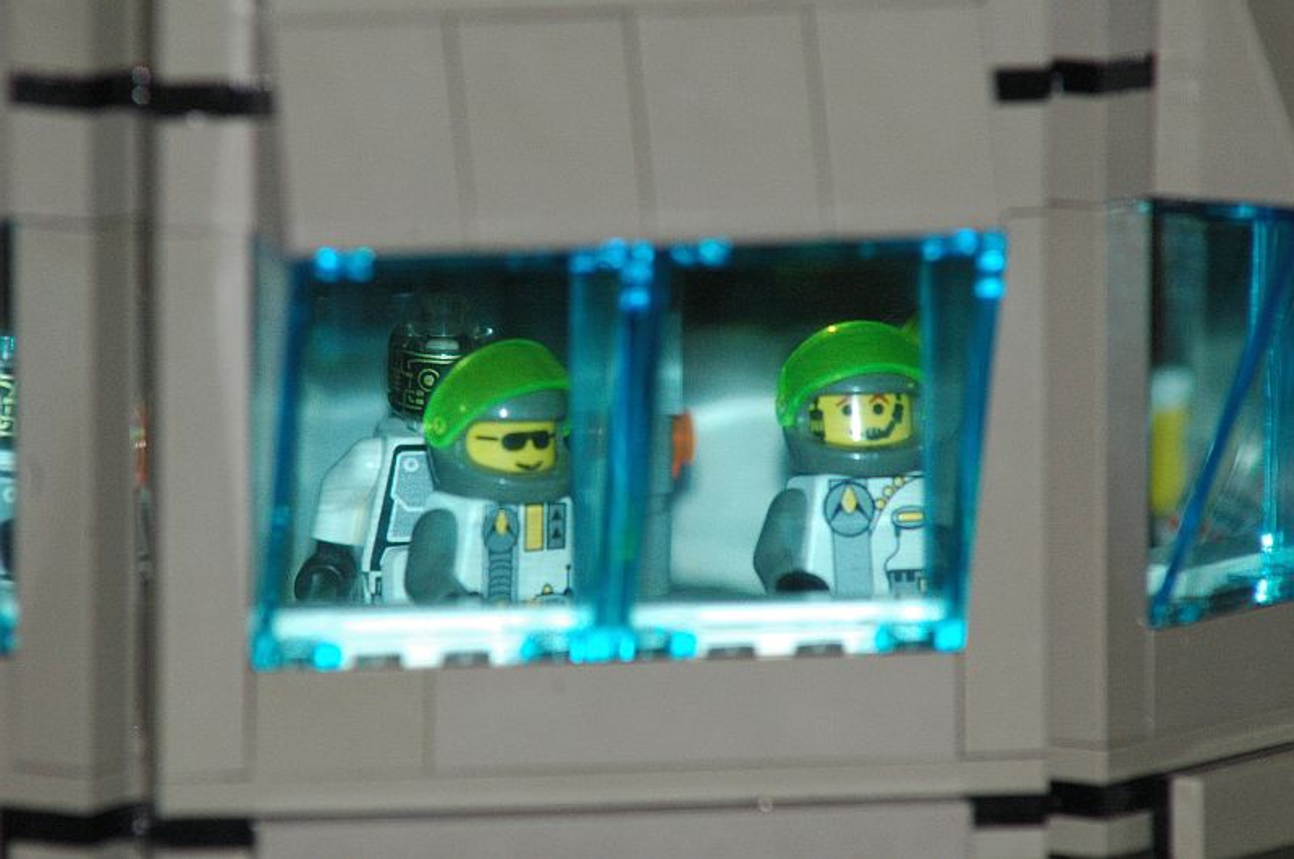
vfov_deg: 4.4
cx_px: 647
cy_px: 430
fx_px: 11306
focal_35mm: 315
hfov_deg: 6.6
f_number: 8
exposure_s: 1/125
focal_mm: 210
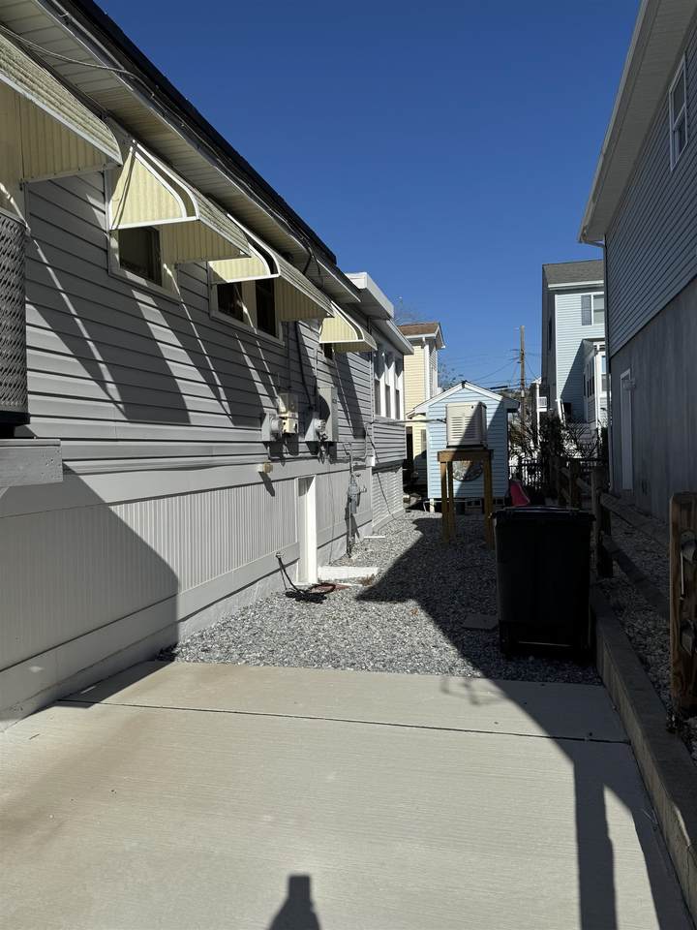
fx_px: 644
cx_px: 348
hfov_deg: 56.8
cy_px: 465
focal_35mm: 24
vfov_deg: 71.6
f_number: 1.78
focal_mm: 6.76
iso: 80
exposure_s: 1/10417
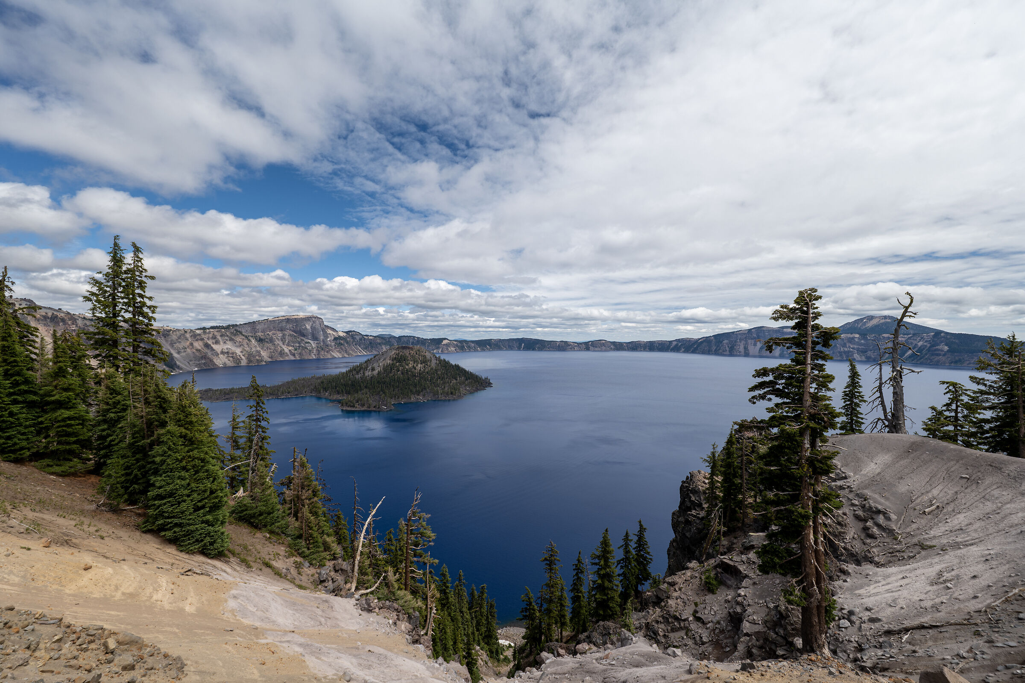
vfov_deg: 81.2
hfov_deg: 104.3
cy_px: 342
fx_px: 398
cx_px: 512
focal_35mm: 14
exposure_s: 1/320
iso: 80
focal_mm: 14
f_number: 7.1
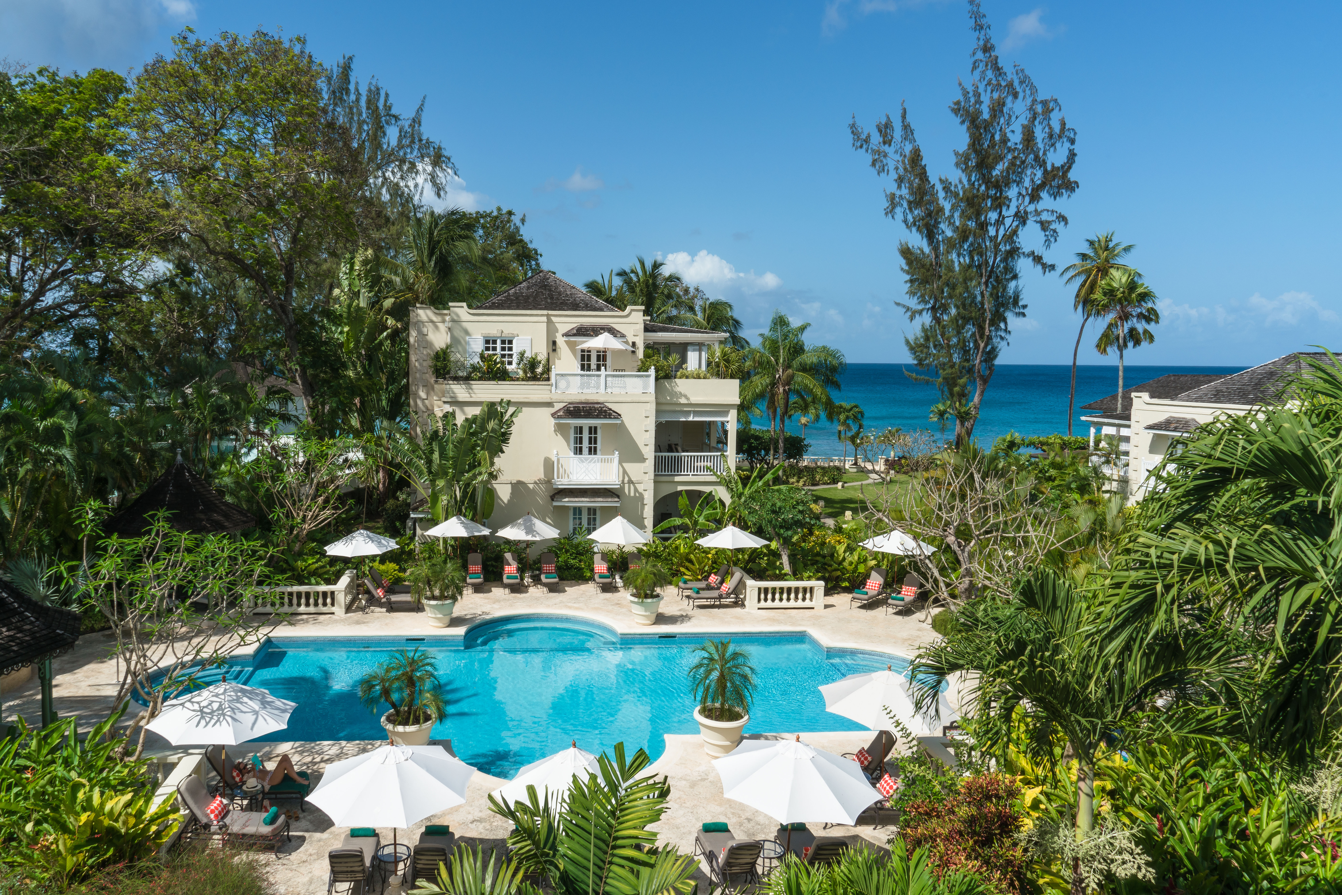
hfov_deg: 73.7
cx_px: 671
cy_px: 448
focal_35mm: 24
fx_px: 895
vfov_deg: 53.1
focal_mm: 24
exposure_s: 1/60
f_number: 22
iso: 100
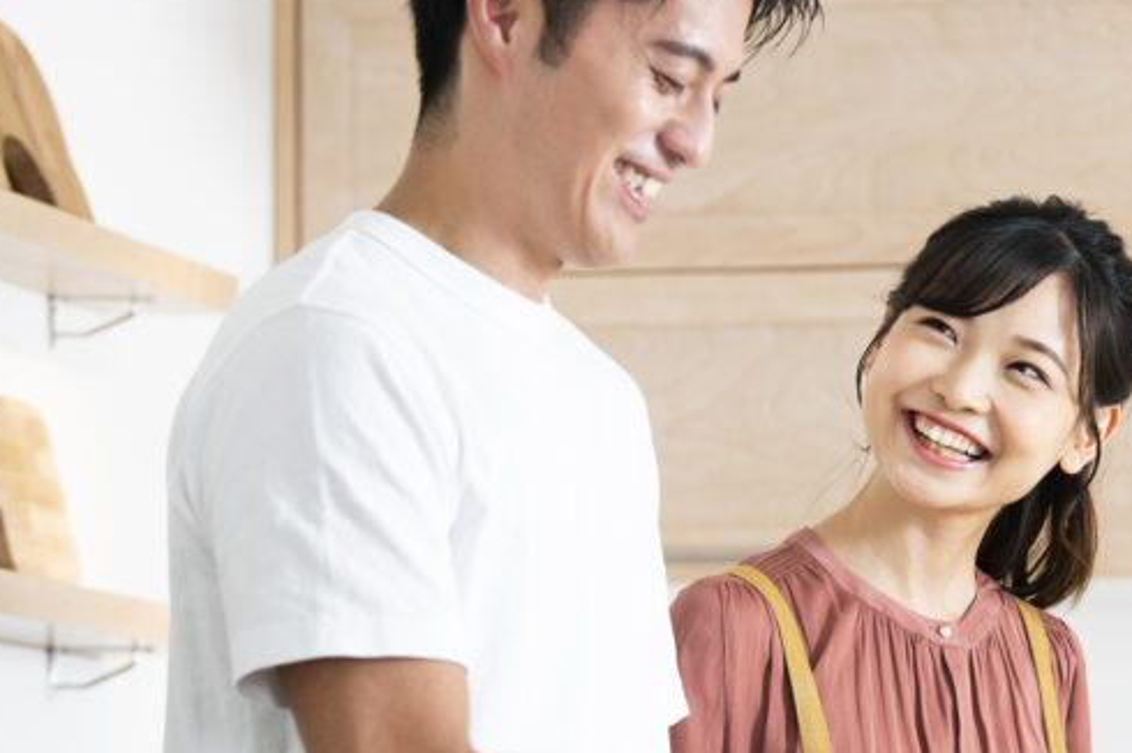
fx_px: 6693
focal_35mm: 213
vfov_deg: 6.4
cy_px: 549
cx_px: 1093
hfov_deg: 9.6
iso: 800
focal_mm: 102
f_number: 4
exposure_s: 1/250
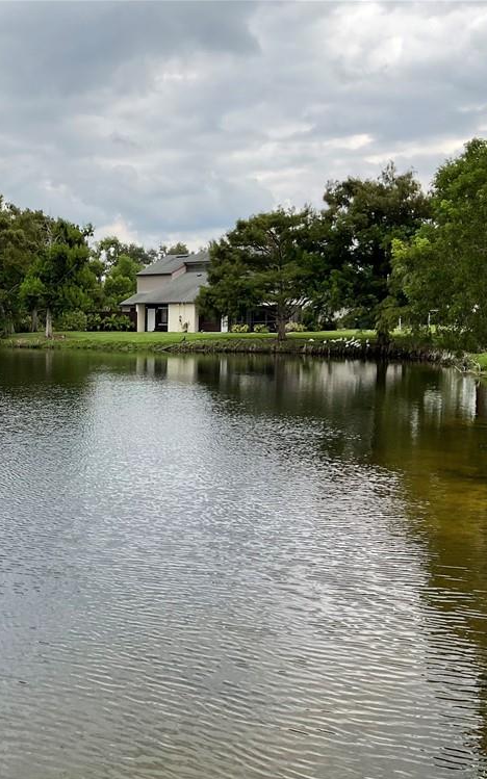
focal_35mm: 42
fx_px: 892
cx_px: 29
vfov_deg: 47.2
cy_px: 398
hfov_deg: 29.0
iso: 16
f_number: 1.8
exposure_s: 1/1577
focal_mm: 3
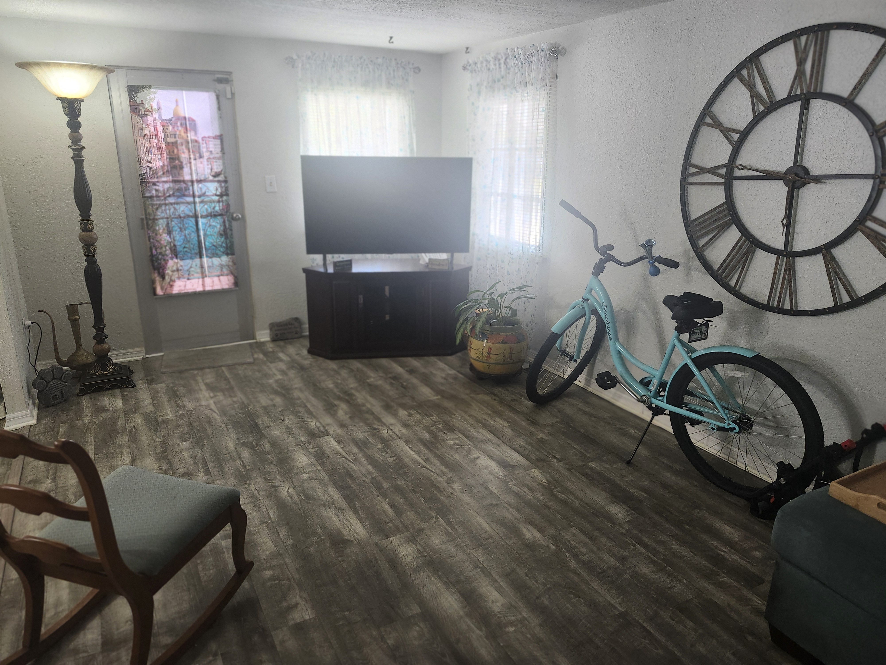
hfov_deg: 73.9
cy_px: 332
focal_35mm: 23
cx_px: 443
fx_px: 589
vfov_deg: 58.9
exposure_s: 1/120
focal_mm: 5.54
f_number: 1.8
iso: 640
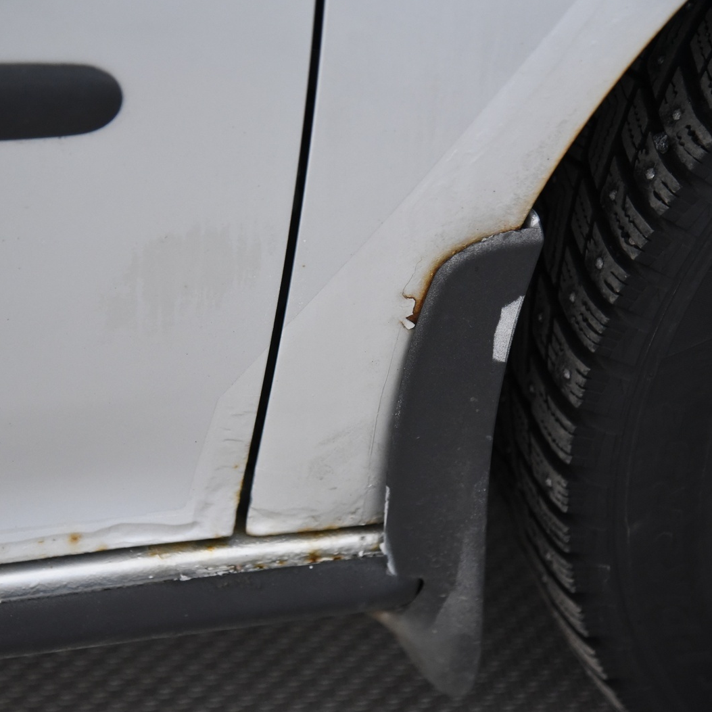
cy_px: 355
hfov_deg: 15.7
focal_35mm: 111
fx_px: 2583
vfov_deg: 15.7
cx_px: 308
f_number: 4
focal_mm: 85
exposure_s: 1/100
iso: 4000
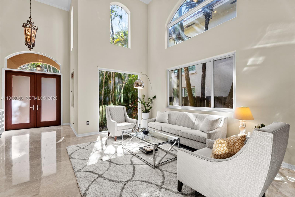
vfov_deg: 73.7
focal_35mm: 16
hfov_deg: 96.7
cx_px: 148
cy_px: 98
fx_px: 131
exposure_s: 1/6
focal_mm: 16
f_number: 8
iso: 400
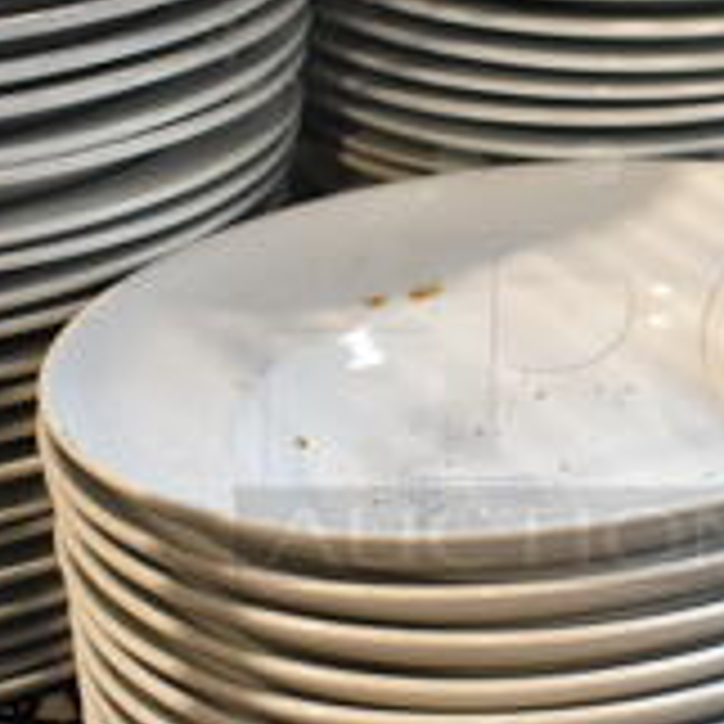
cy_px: 346
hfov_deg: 19.3
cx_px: 737
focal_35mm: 87
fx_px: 2059
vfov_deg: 19.9
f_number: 3.5
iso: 560
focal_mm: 18
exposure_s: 1/30
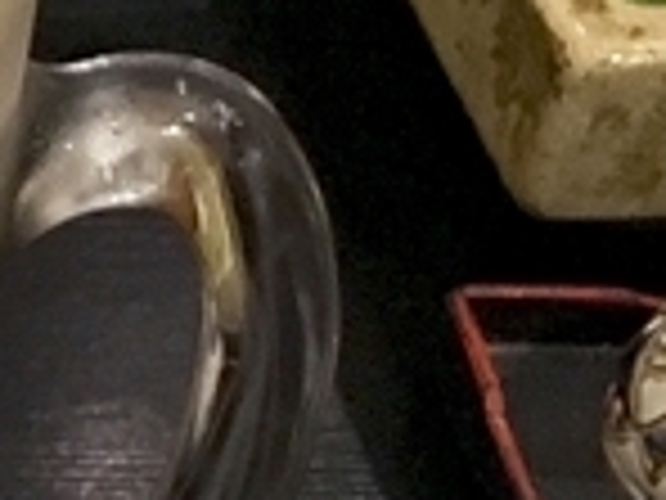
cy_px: 1171
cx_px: -958
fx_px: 3021
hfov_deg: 10.7
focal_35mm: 157
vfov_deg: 8.7
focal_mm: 4.15
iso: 250
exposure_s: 1/15
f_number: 2.2
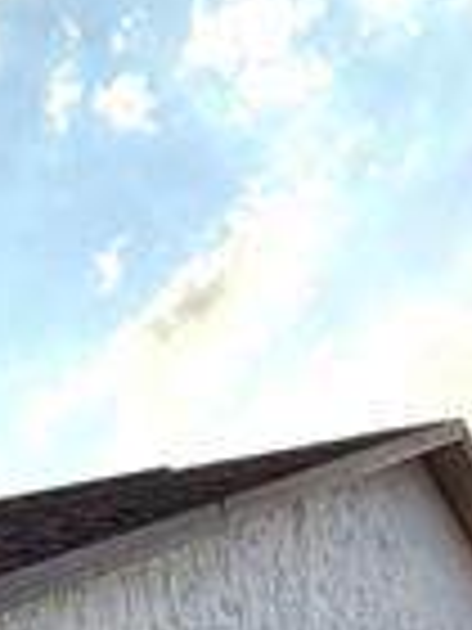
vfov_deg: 21.8
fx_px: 1400
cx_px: -240
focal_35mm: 77
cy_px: 900
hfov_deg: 17.2
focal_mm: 2.22
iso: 20
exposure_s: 1/1068
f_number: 2.2
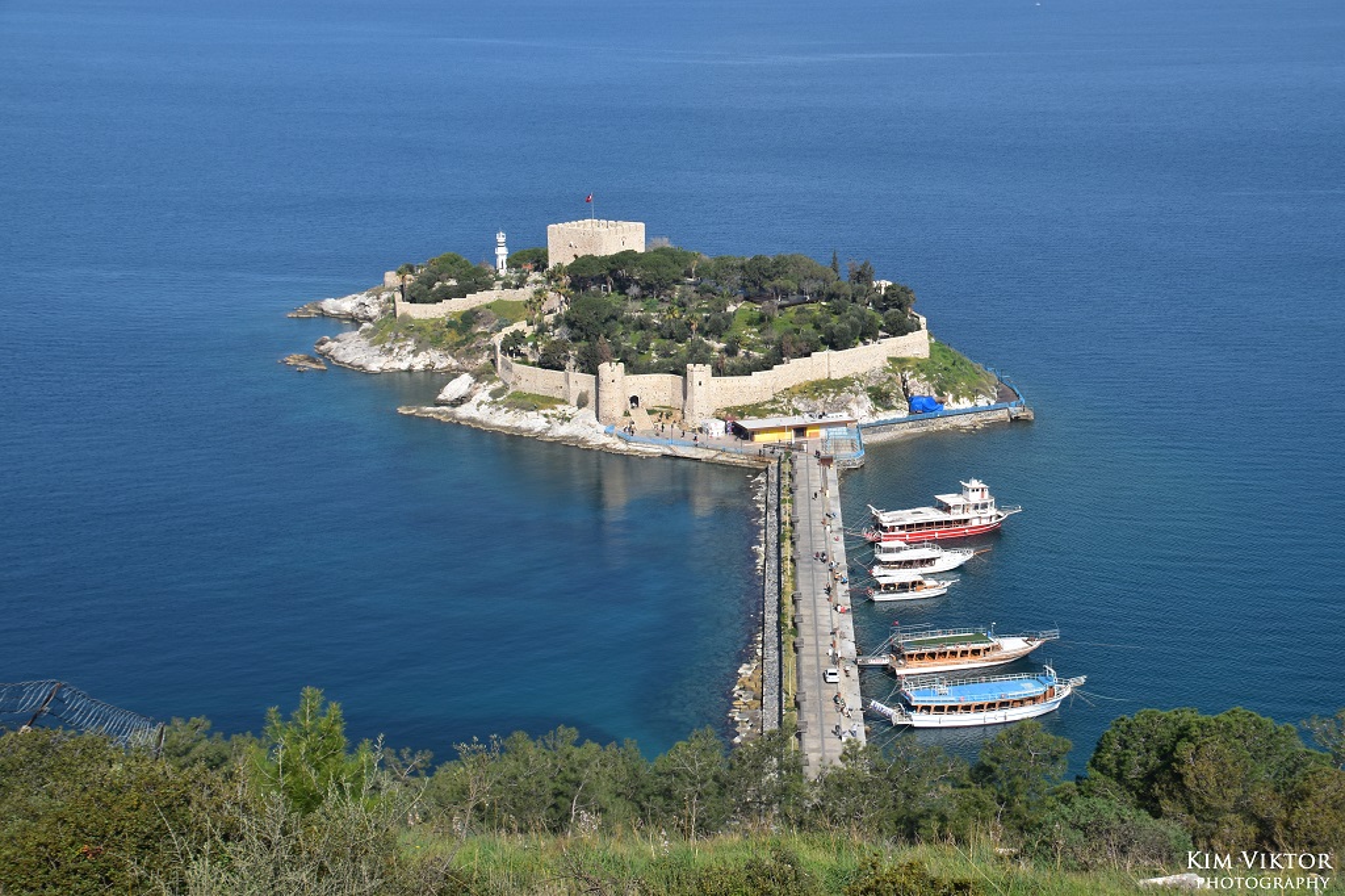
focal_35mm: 128
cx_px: 672
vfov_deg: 10.7
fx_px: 4762
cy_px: 448
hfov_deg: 16.1
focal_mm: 85
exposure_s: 1/500
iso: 220
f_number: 11
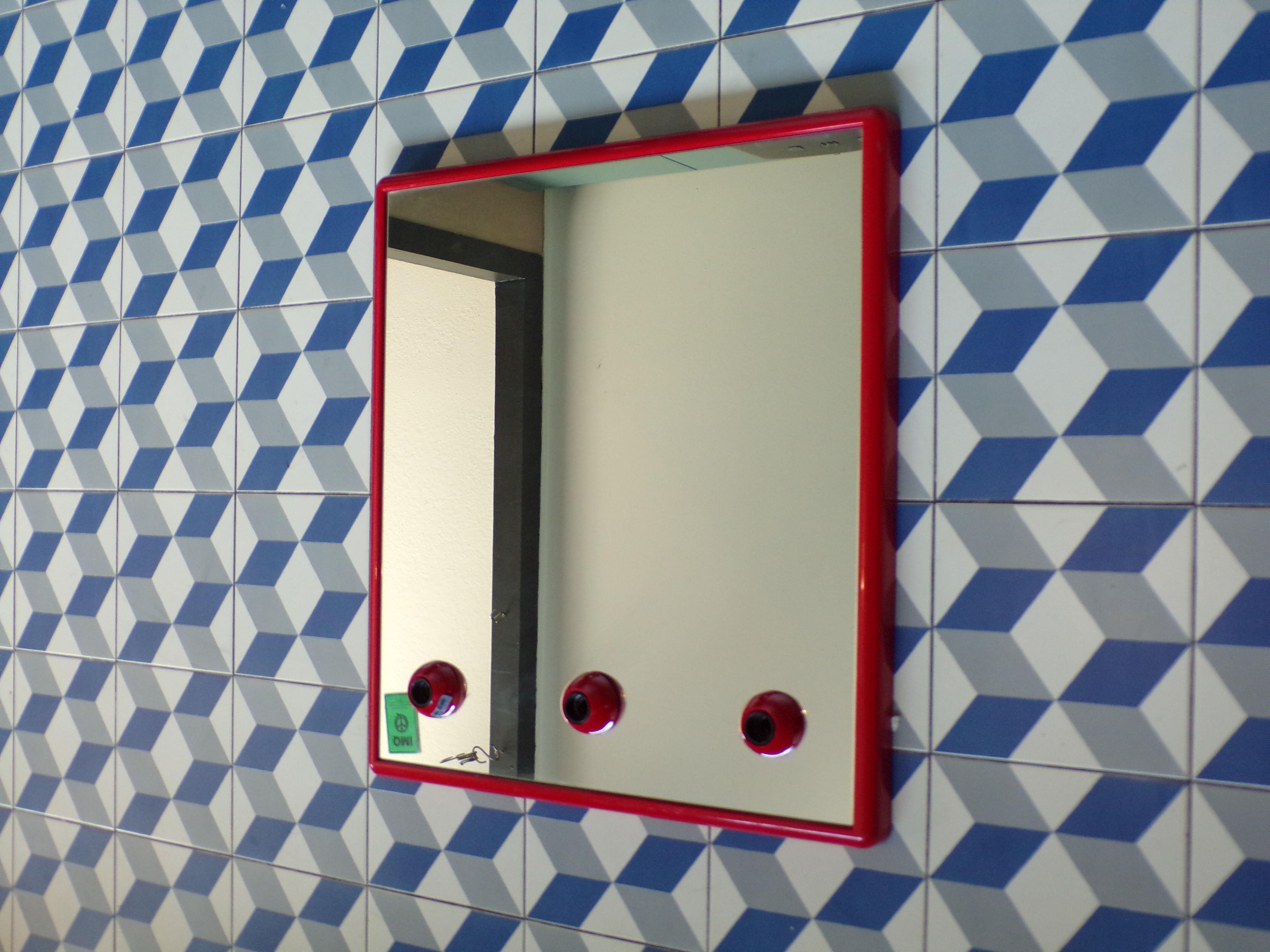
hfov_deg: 50.1
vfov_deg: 38.7
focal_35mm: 37
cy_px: 476
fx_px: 1357
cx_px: 635
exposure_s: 1/30
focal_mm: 6.6
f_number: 3.3
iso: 200
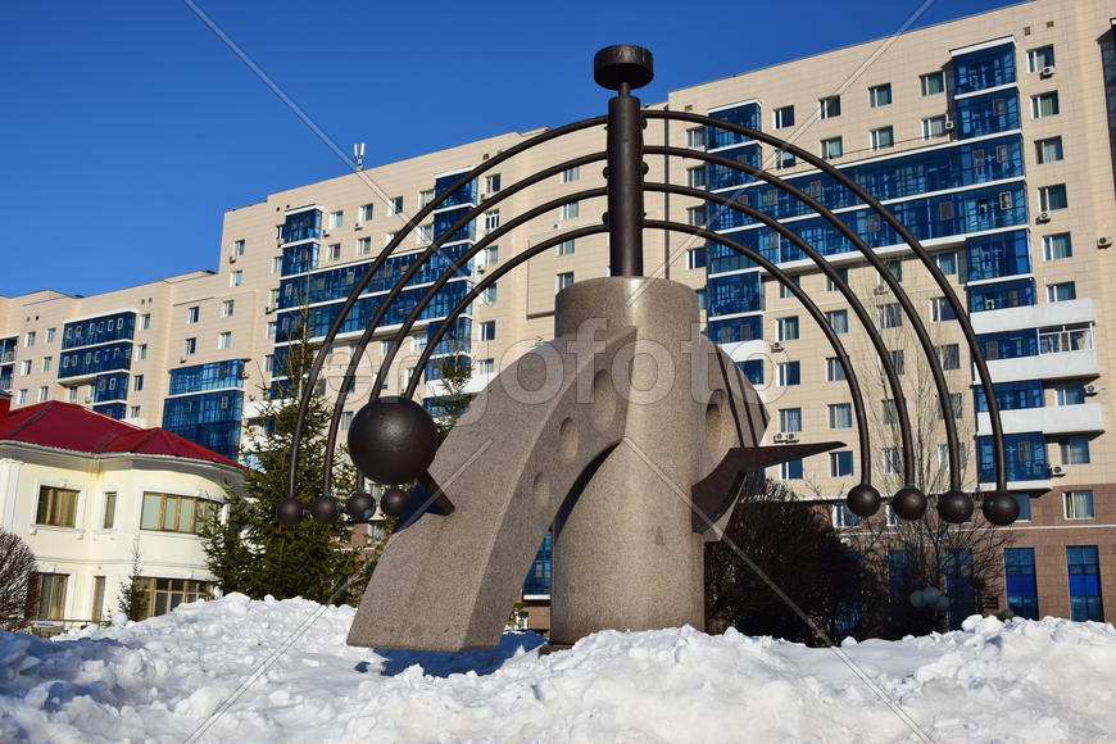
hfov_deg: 53.1
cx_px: 558
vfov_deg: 36.9
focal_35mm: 36
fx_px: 1116
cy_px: 372
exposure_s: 1/320
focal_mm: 24
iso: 100
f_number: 9
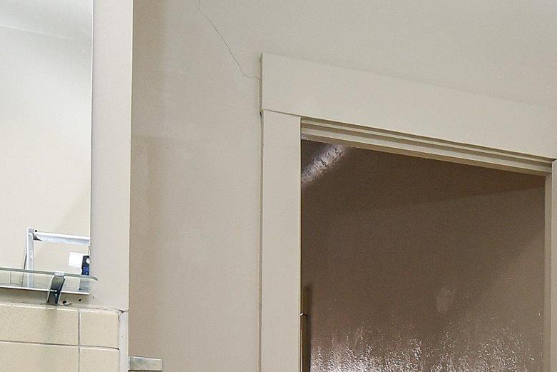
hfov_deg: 31.7
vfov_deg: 21.0
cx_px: 538
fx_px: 913
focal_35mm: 59
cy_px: 481
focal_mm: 10
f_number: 4.5
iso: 200
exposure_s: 1/60
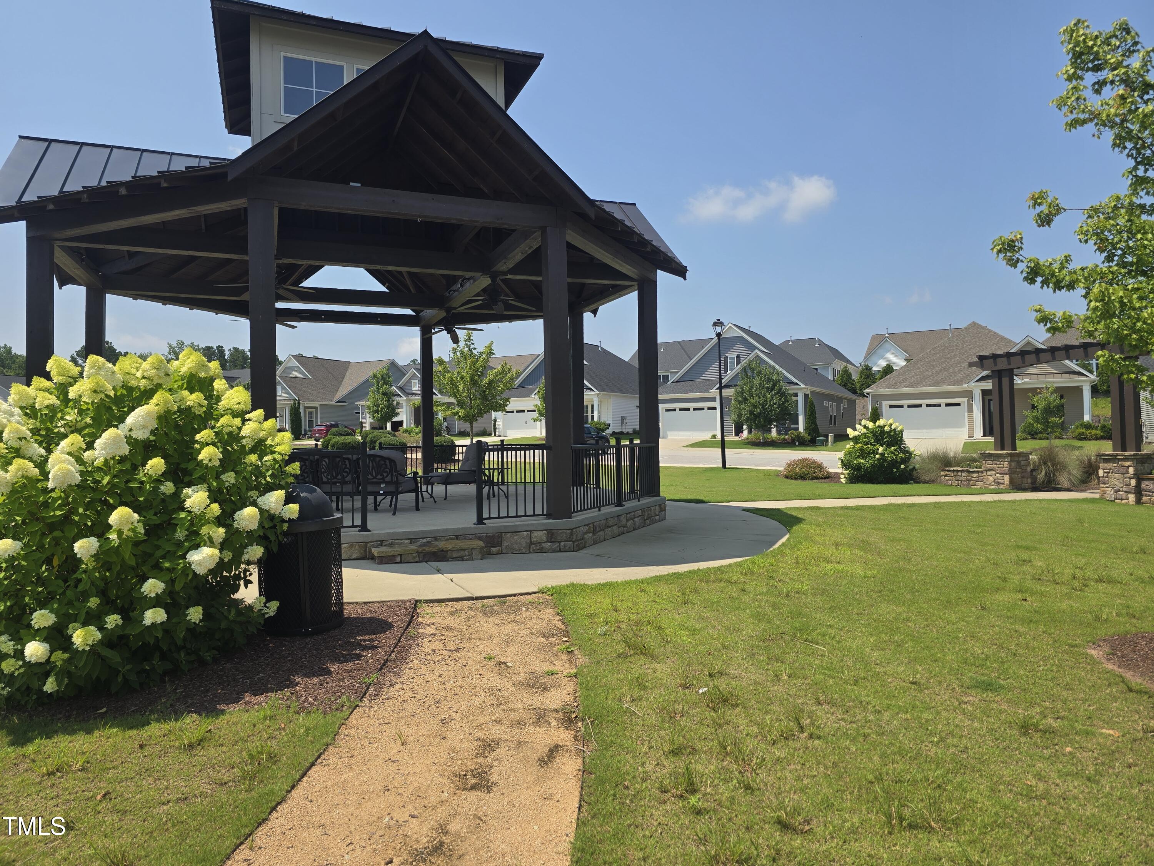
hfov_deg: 73.9
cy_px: 433
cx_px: 577
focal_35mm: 23
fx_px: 767
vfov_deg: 58.9
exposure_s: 1/866
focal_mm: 6.3
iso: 12
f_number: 1.7
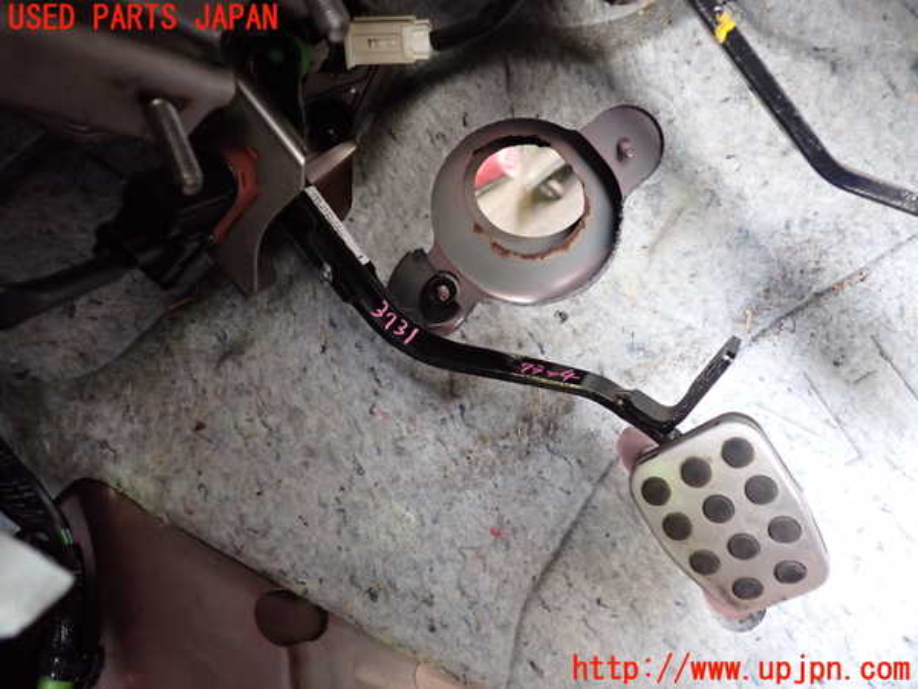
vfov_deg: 46.8
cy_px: 344
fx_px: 796
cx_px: 459
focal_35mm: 30
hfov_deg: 60.0
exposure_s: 1/30
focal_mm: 5.4
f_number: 2.3
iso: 400
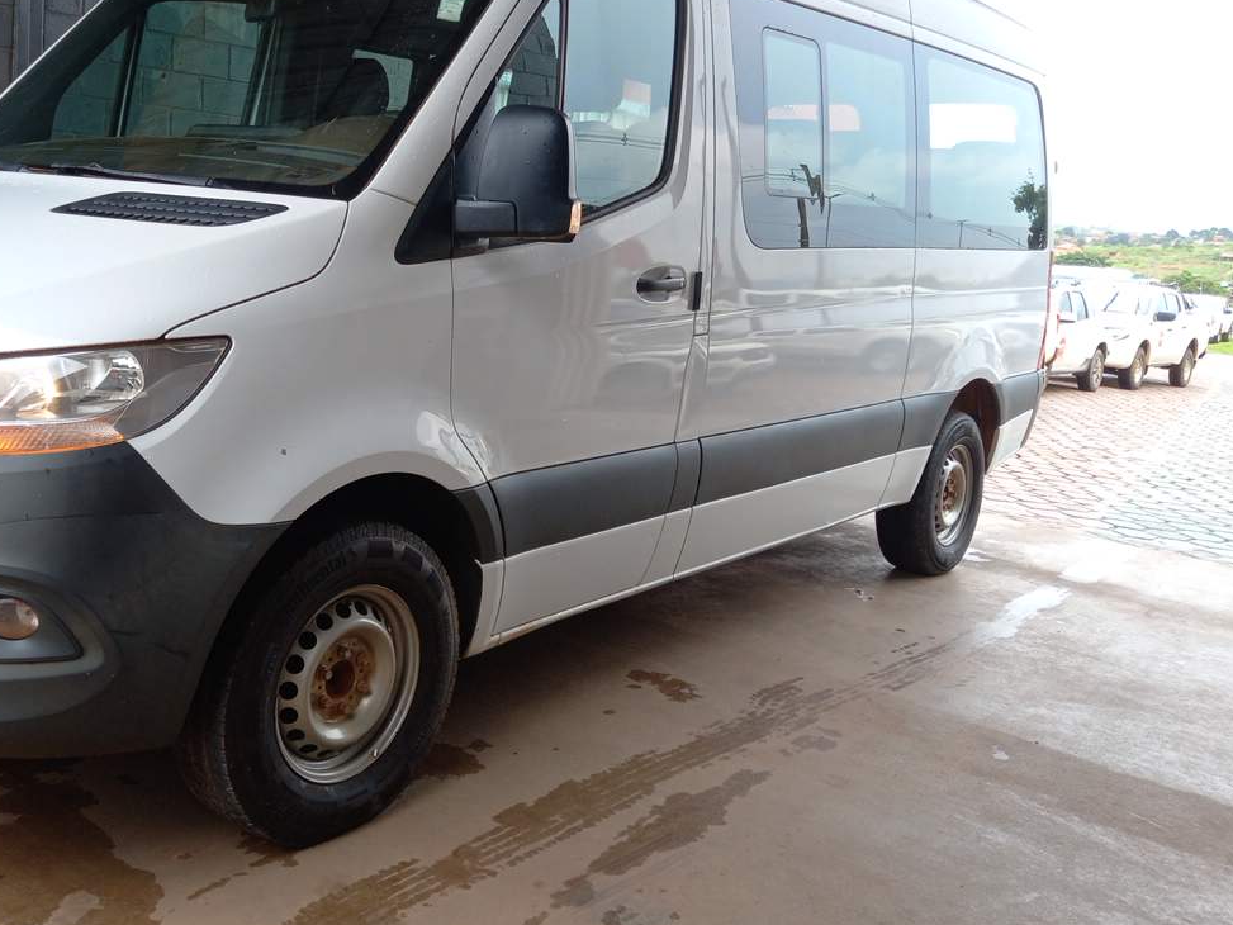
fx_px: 1318
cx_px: 449
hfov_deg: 49.6
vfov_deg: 38.5
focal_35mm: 37
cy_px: 364
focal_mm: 4.6
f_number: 2
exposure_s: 1/120
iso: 43
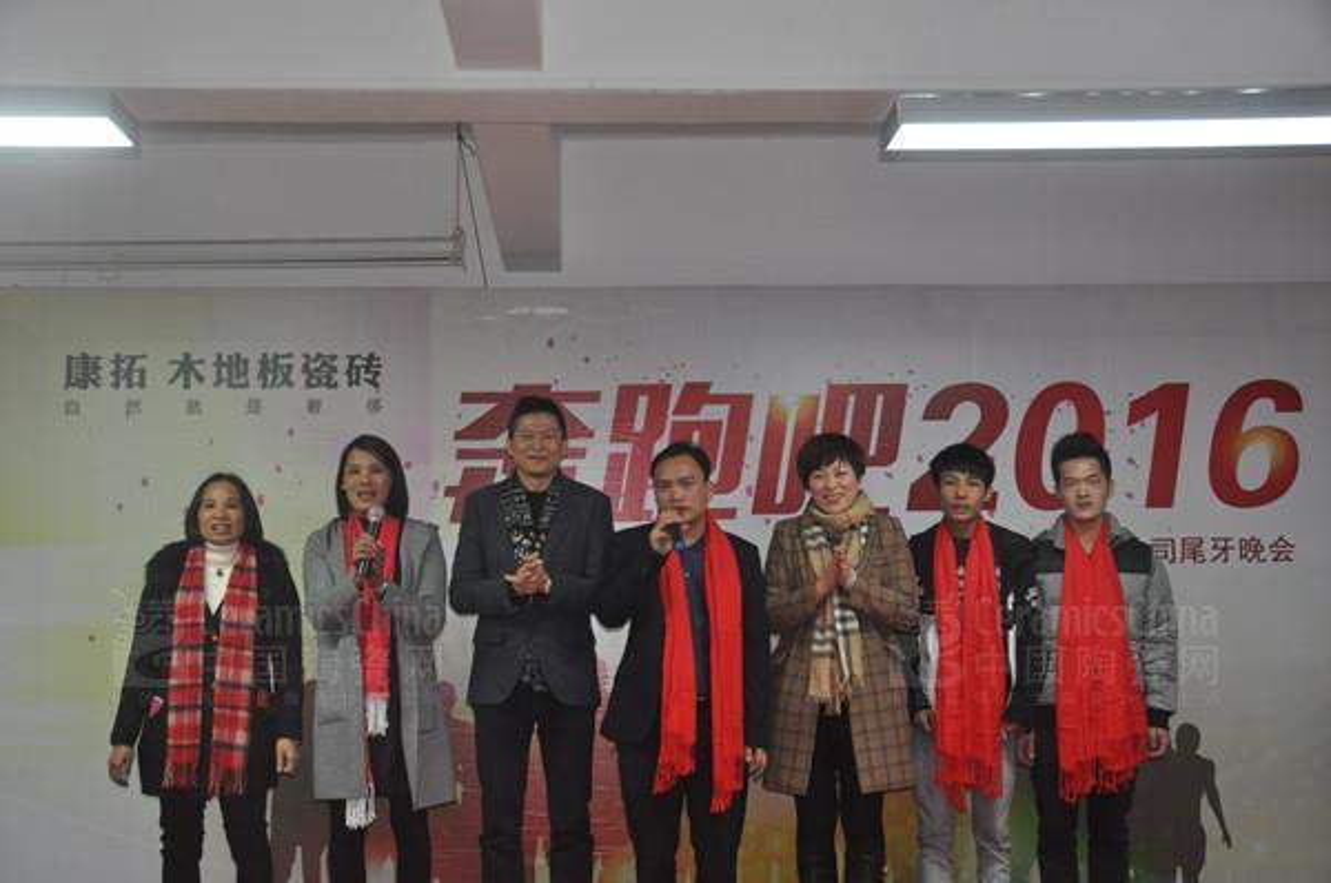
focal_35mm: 46
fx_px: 1716
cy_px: 442
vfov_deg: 28.8
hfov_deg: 42.4
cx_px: 666
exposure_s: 1/60
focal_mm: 31
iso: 800
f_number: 4
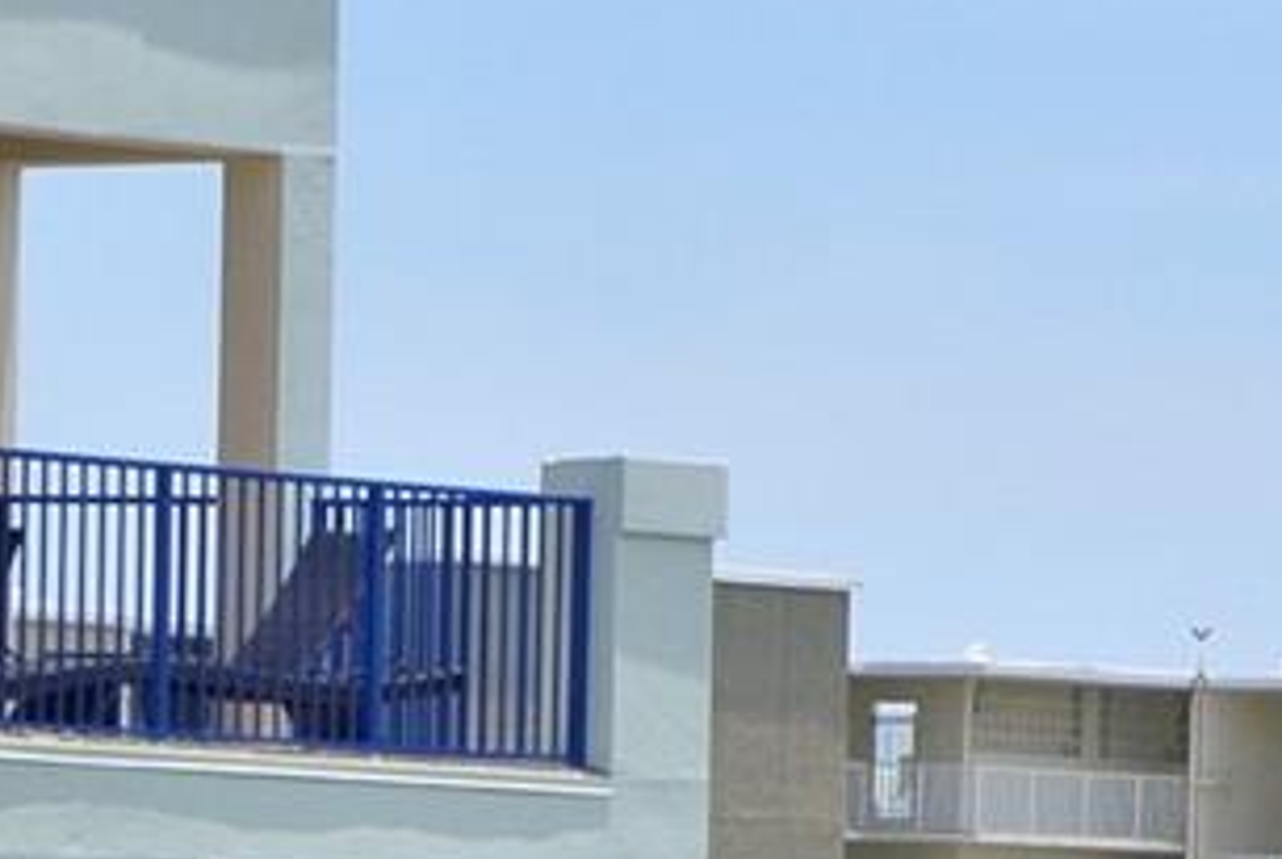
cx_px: 1466
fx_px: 15085
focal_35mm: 423
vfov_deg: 3.2
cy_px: 1955
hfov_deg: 4.9
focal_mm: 30
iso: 110
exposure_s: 1/500
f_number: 5.6
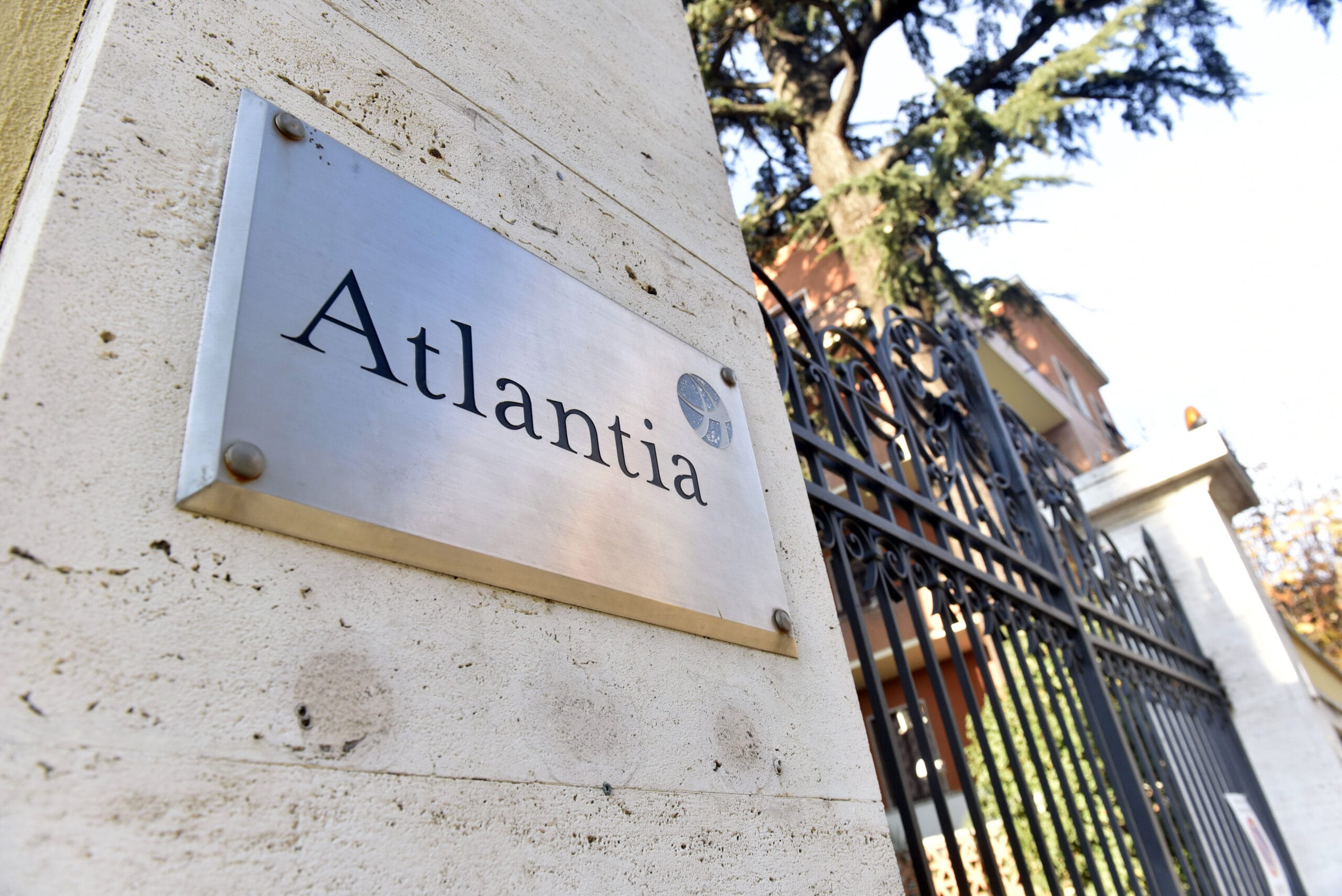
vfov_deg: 53.2
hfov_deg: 73.7
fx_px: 895
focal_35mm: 24
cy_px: 448
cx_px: 671
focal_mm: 24
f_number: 7.1
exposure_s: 1/160
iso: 400
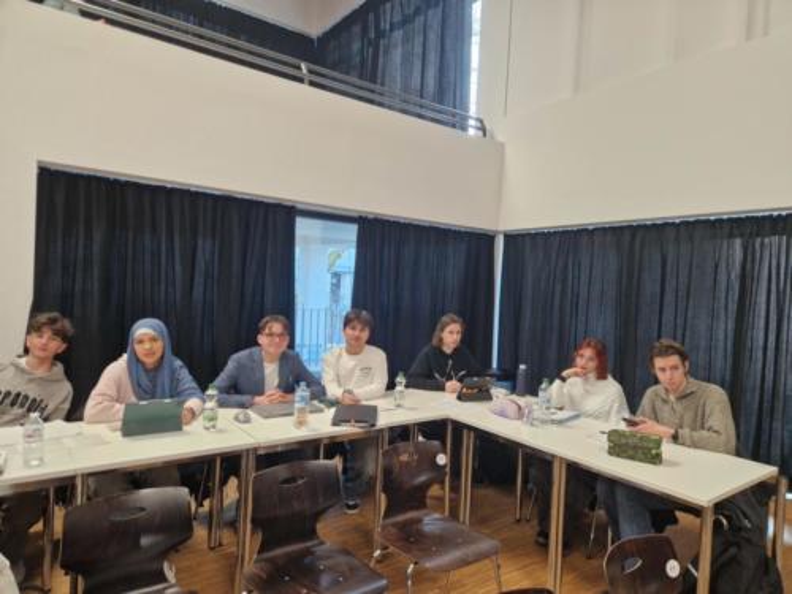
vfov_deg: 58.9
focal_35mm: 23
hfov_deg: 73.9
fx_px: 526
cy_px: 297
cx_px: 396
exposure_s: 1/100
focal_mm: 5.4
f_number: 1.8
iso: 200
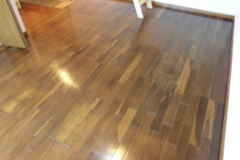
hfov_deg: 65.5
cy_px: 67
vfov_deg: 46.2
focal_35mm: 28
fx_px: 187
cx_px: 121
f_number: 3.5
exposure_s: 1/13
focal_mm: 4.6
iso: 400
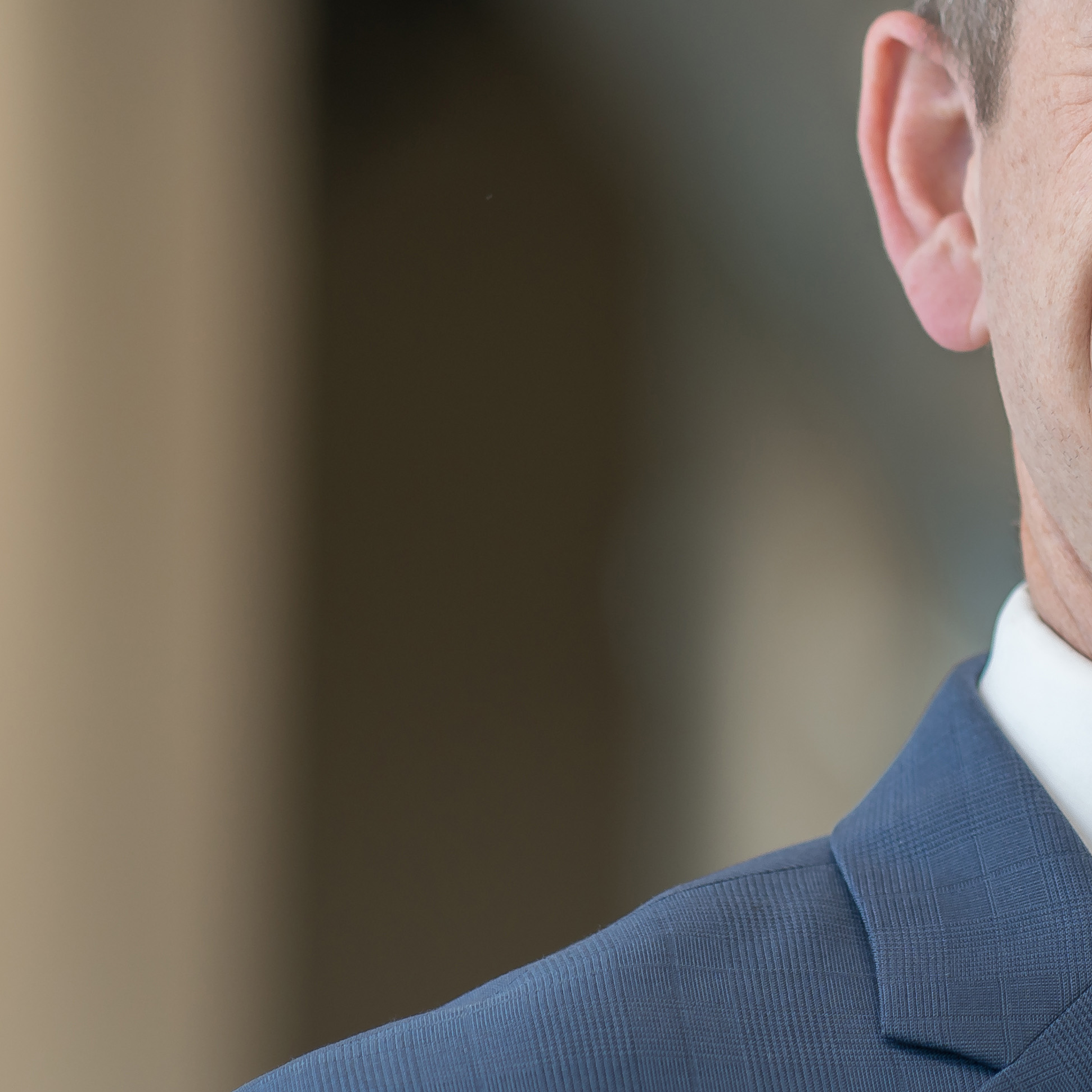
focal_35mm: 296
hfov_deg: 5.9
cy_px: 727
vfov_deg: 5.9
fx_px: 10564
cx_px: 1462
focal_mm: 85
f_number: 2
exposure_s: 1/160
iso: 200
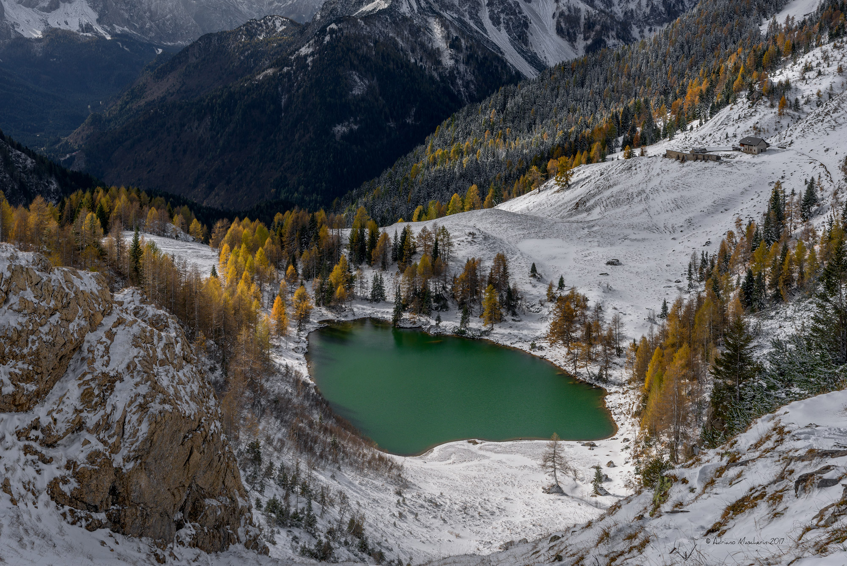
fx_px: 1224
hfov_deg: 38.2
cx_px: 424
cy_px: 283
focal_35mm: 52
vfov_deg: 26.0
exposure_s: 1/125
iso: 100
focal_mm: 52
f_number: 14
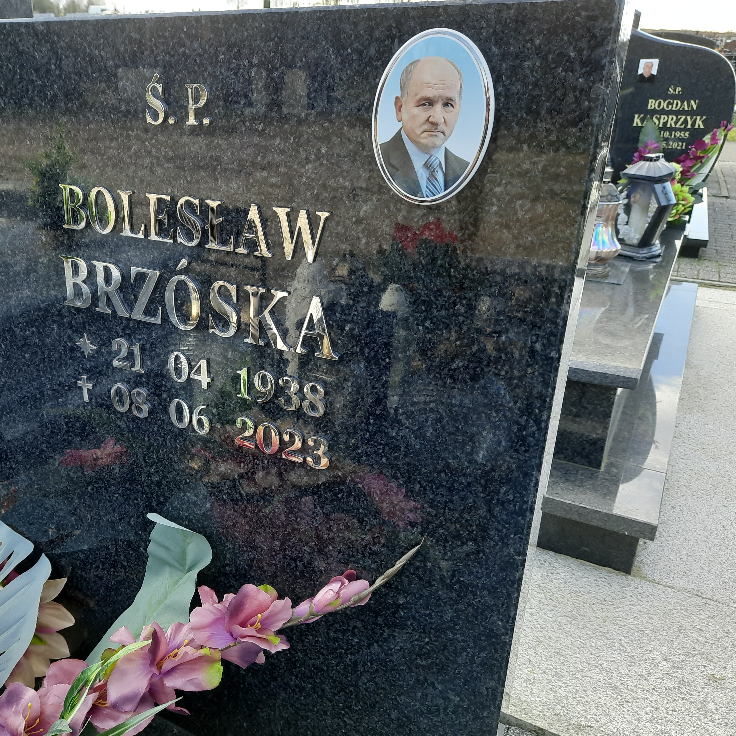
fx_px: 722
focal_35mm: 30
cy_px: 362
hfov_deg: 53.1
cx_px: 252
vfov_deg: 54.0
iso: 32
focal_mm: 4.6
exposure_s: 1/100
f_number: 2
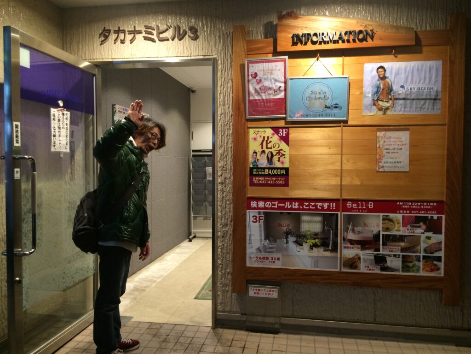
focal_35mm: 29
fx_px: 395
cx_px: 236
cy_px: 177
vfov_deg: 48.2
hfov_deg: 61.7
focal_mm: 4.15
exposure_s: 1/30
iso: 160
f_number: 2.2
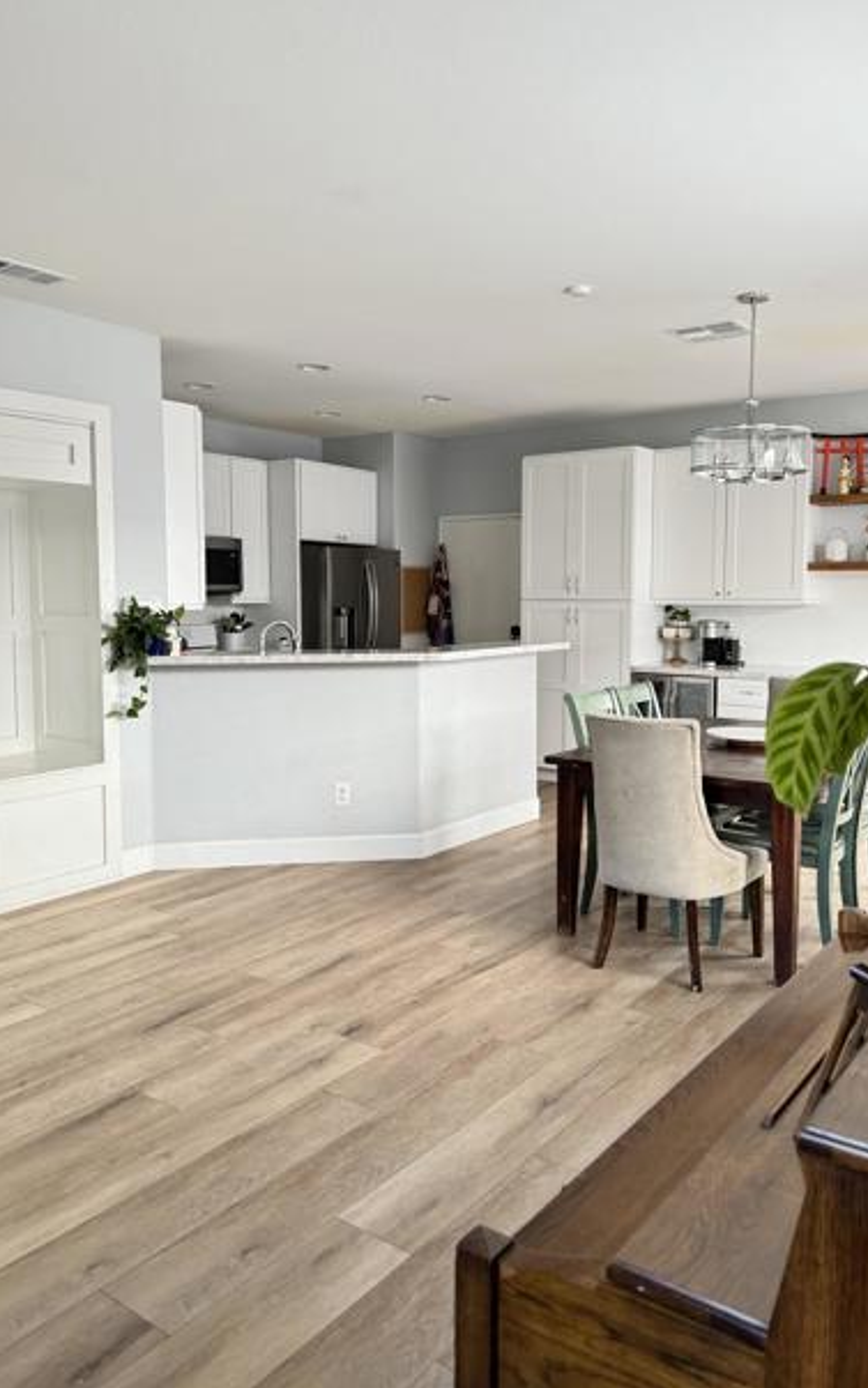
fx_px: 1022
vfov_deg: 68.3
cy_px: 656
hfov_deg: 46.0
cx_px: 433
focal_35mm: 27
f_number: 1.78
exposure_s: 1/80
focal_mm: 6.76
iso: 200
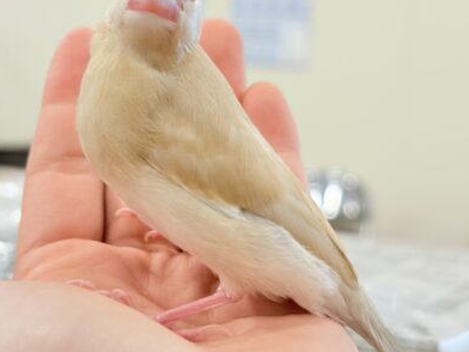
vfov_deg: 17.2
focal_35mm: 85
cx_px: 263
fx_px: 1152
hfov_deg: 23.0
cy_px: 66
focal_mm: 5.96
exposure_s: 1/50
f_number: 1.6
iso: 25
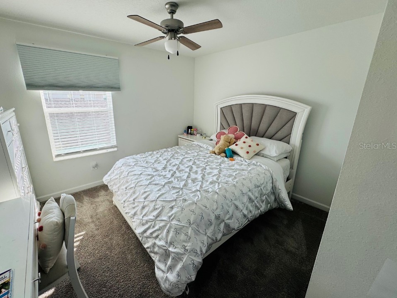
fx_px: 172
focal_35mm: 15
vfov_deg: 81.7
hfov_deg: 98.0
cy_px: 145
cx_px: 186
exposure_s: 1/163
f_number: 2.2
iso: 40
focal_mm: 2.22
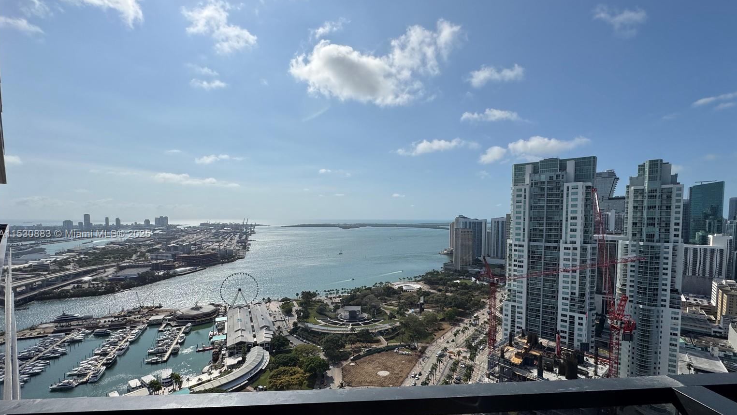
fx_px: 313
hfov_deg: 99.3
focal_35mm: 16
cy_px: 235
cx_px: 383
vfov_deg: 66.8
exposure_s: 1/4630
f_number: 2.2
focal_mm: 2.22
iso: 40
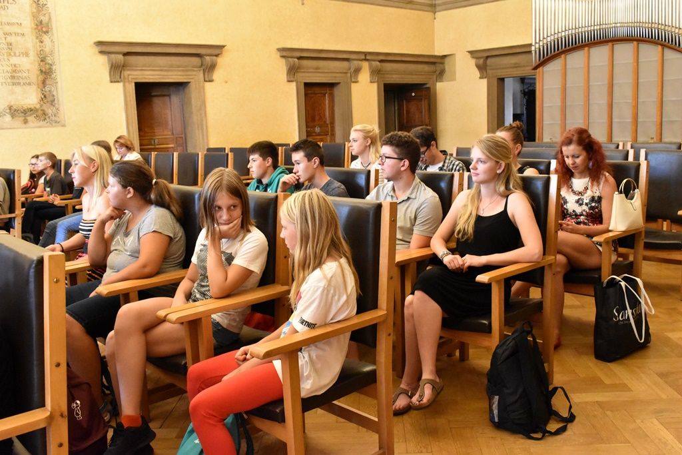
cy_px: 228
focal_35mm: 34
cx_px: 341
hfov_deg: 55.1
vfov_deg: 38.4
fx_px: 654
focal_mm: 23
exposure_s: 1/30
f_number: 8
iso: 6400
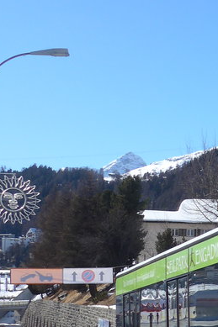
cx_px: 426
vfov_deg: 21.7
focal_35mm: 93
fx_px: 845
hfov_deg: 12.9
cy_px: 257
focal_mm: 6
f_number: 2.8
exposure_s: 1/1600
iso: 80
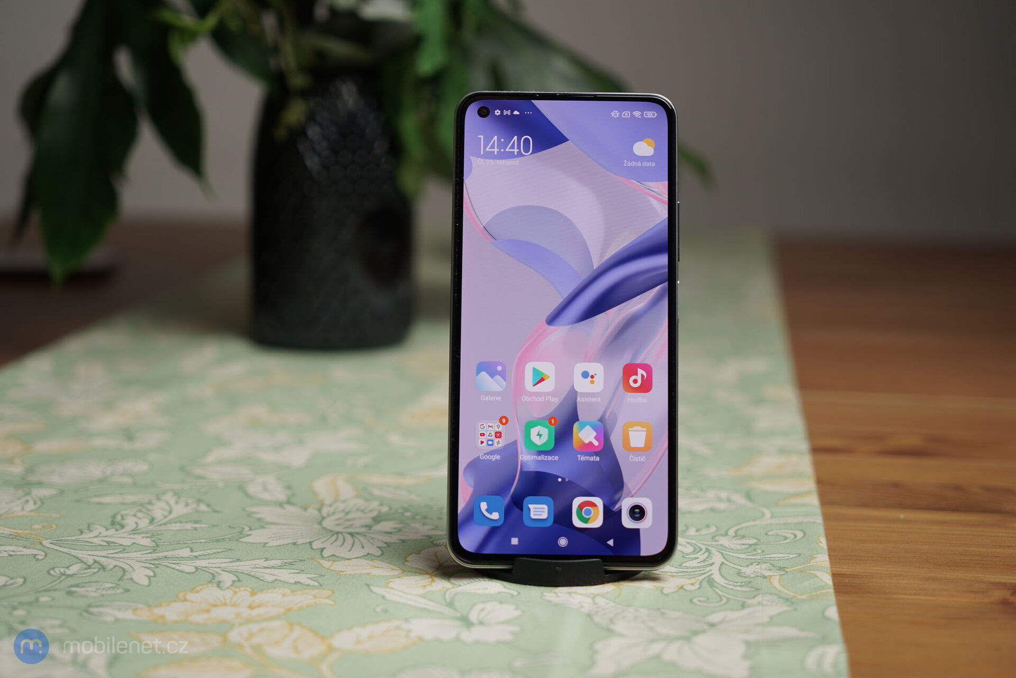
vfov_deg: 22.6
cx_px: 508
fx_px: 1693
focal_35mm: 60
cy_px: 339
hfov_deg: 33.4
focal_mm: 60
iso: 100
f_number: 4
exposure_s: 1/50
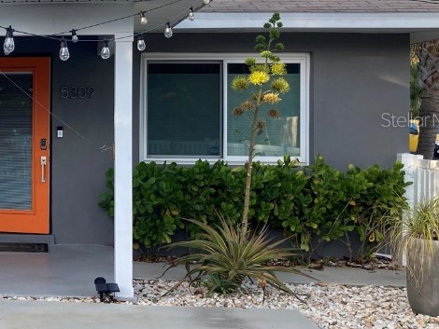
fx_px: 774
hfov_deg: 29.4
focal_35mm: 61
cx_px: -9
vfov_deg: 24.0
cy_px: 119
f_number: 1.8
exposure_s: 1/484
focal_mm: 3.99
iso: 20
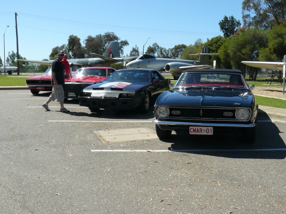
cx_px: 143
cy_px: 107
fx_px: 297
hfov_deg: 51.4
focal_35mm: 36
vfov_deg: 39.7
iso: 100
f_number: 5.6
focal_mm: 6
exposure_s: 1/320
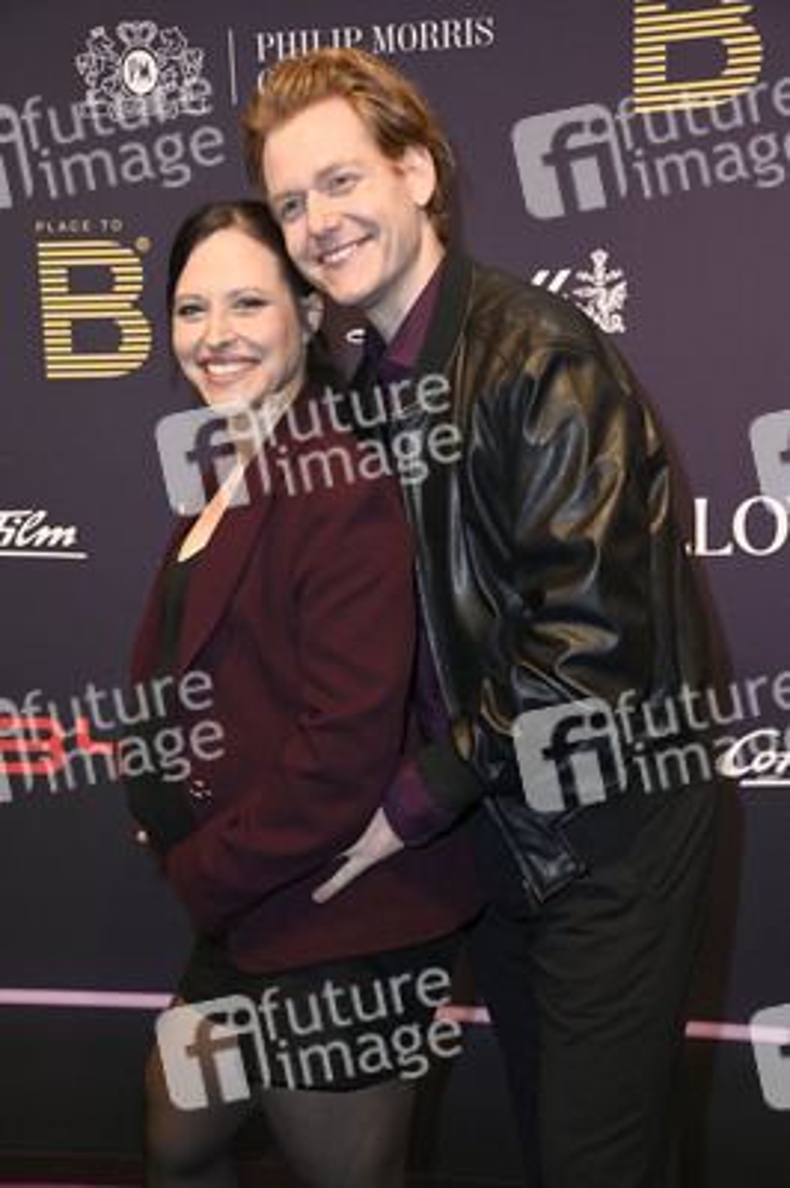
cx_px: 395
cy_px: 594
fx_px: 1813
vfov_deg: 36.3
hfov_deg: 24.6
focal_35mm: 55
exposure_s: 1/250
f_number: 6.3
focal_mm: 55
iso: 500
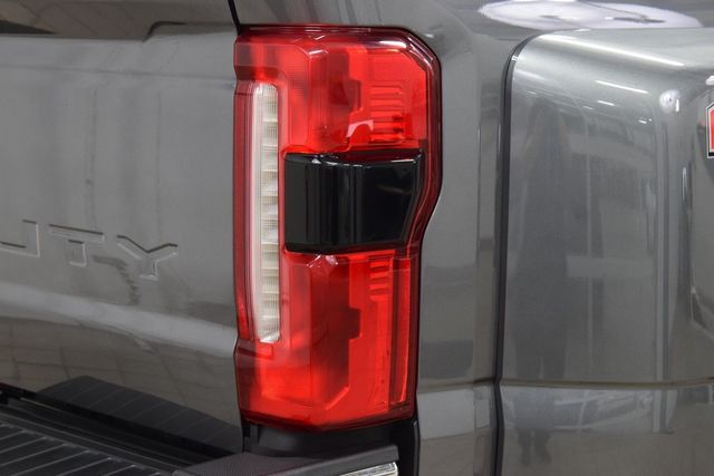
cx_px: 357
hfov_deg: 26.0
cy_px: 238
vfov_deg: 17.5
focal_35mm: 78
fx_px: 1547
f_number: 6.3
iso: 1100
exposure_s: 1/15
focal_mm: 52
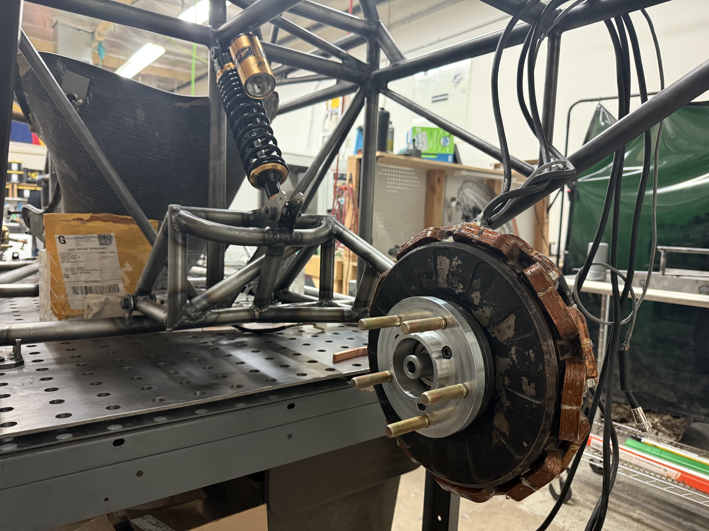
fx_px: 492
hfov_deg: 71.6
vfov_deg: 56.8
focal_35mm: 24
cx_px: 354
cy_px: 266
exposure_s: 1/60
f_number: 1.78
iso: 500
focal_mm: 6.76
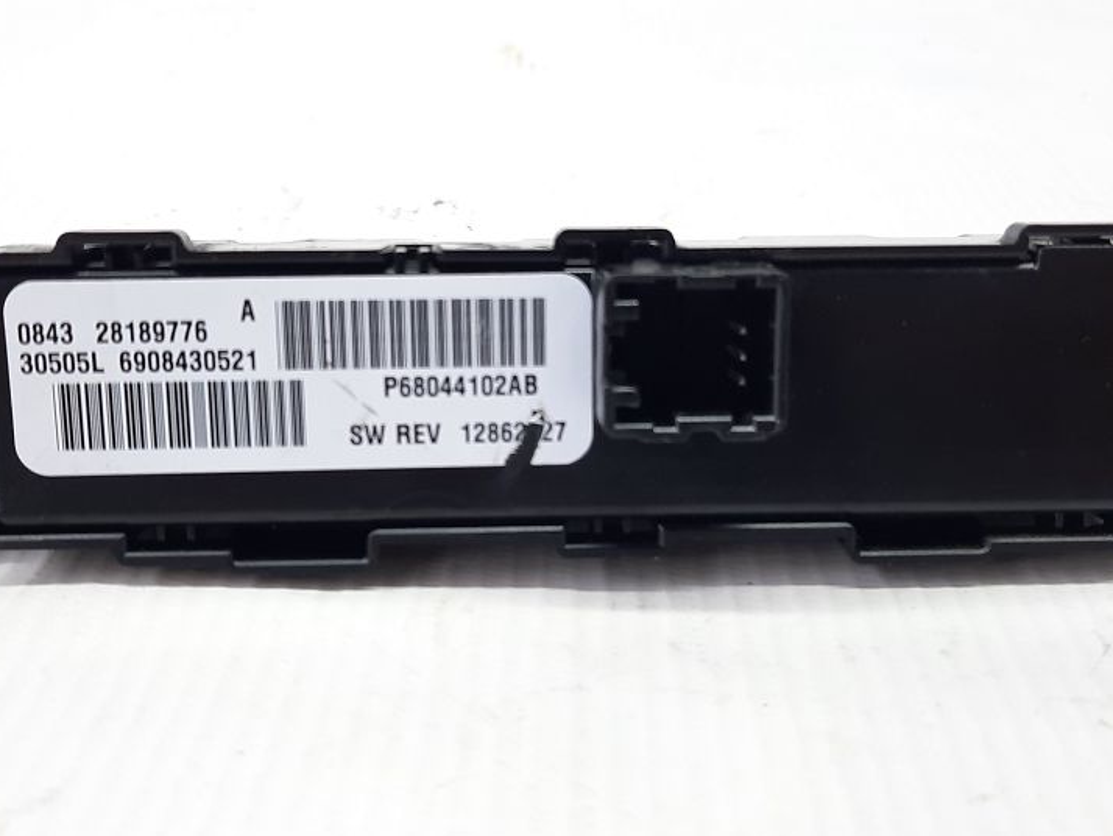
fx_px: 1351
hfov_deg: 44.8
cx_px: 542
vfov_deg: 34.4
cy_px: 398
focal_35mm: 42
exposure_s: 1/50
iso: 80
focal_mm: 4.6
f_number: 2
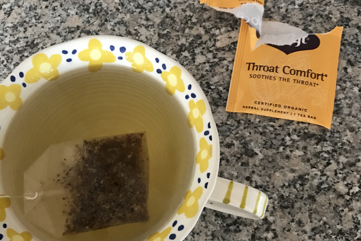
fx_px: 441
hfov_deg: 44.4
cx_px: 158
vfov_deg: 30.5
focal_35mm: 44
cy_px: 119
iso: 80
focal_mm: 3.99
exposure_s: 1/15
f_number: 1.8
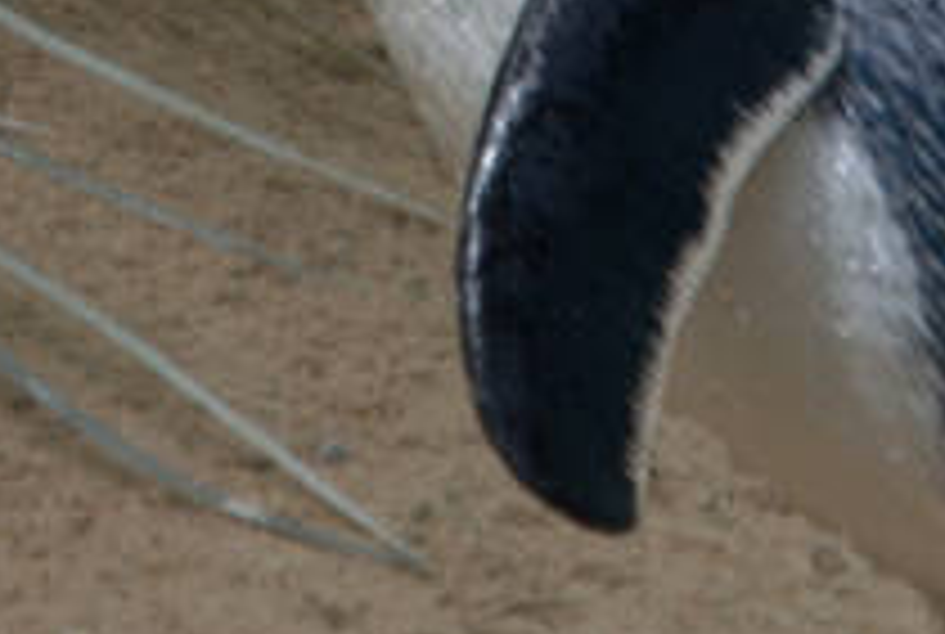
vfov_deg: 1.0
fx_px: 34908
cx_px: 86
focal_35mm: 1327
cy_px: -994
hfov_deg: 1.6
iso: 200
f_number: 6
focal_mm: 116
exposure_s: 1/320
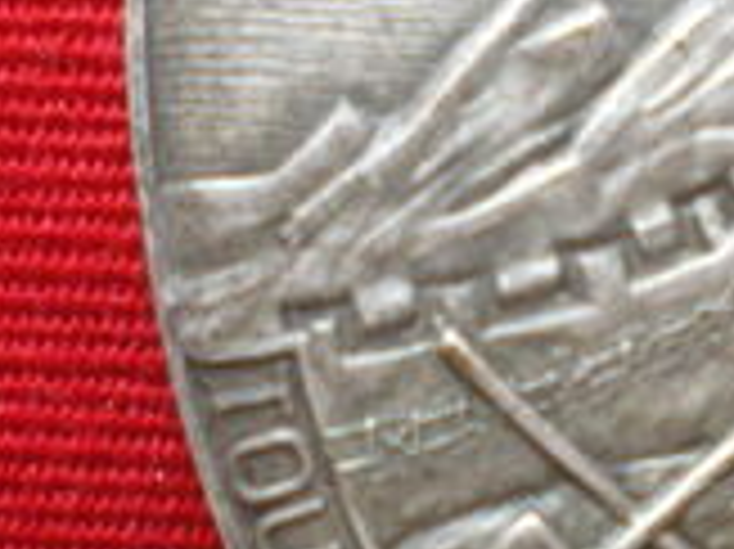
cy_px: 328
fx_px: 2373
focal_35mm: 112
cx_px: 689
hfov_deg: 17.3
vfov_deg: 13.2
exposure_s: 1/30
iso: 400
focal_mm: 6.3
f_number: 3.1
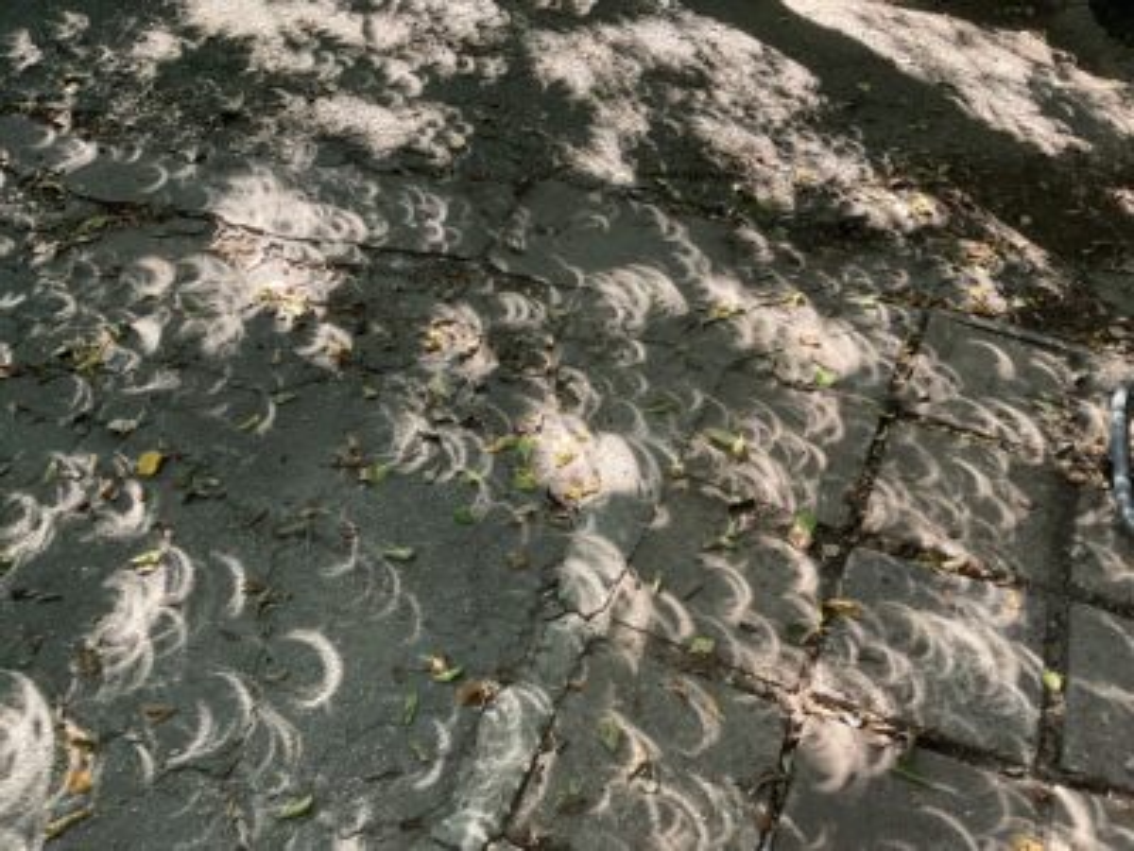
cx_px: 567
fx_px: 950
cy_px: 426
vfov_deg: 48.2
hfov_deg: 61.7
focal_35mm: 29
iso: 200
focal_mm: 3
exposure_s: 1/60
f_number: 1.8
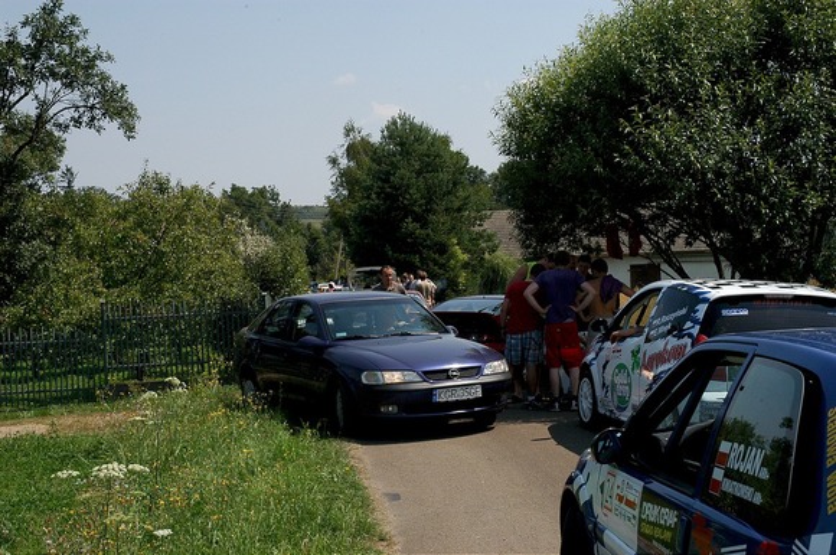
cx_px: 418
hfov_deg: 37.9
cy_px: 278
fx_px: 1217
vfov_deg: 25.7
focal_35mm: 52
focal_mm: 35
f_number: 11
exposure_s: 1/500
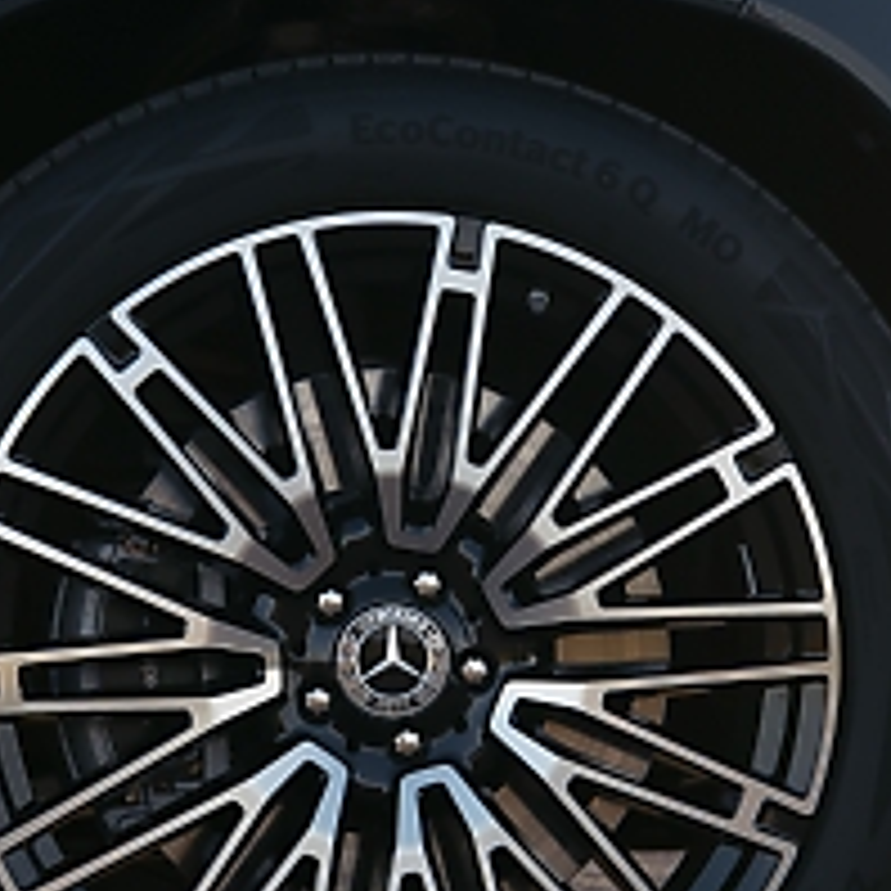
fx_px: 2621
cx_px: 400
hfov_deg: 19.3
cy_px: 572
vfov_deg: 19.3
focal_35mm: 90
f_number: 4.5
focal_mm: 35
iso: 250
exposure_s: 1/320
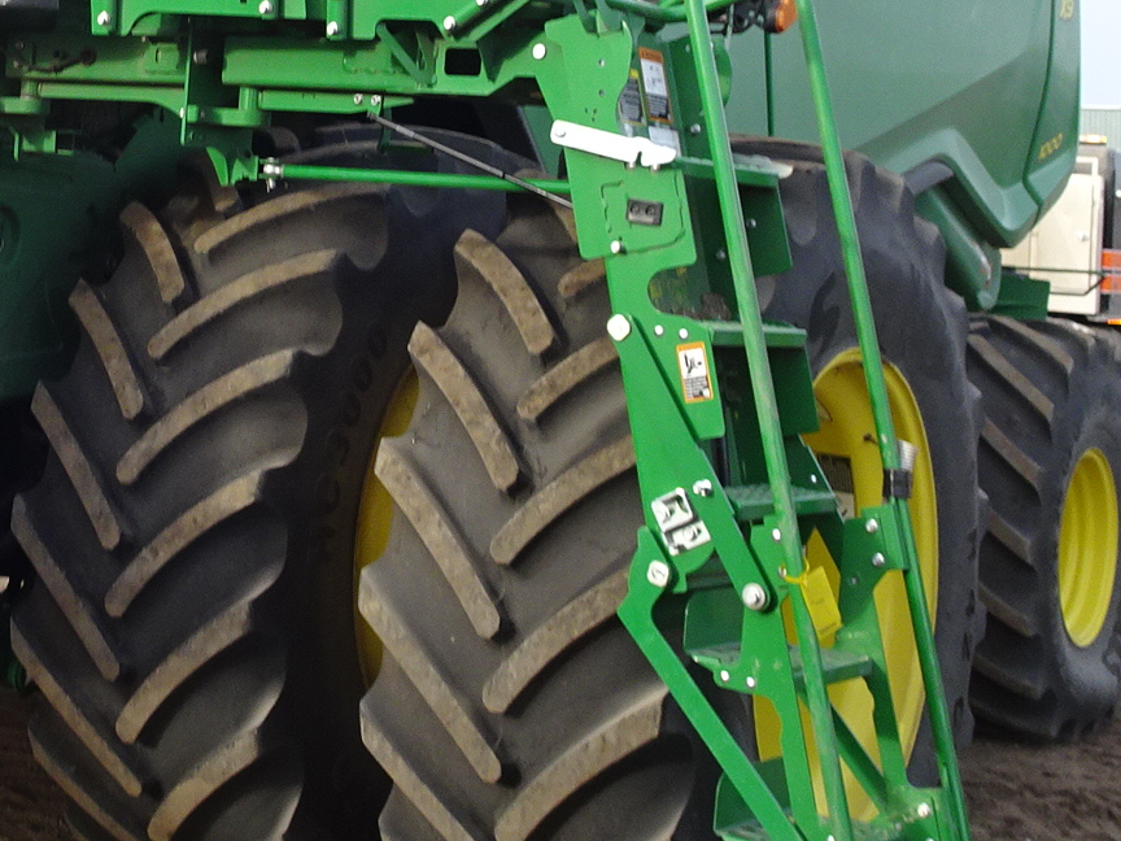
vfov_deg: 19.9
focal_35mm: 72
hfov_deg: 25.8
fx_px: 2332
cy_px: 35
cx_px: 35
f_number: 3.5
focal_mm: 4.1
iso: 80
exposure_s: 1/160
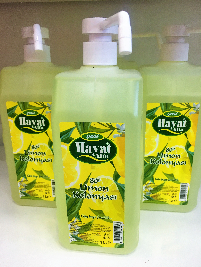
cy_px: 134
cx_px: 100
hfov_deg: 48.2
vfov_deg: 61.7
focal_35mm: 29
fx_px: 225
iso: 40
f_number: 2.2
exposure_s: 1/33
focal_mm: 4.15
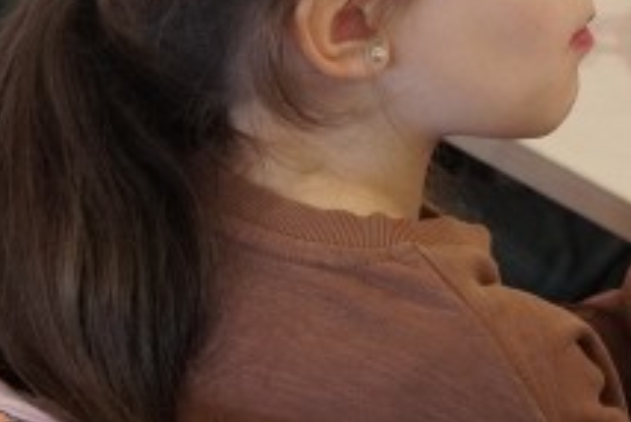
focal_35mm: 166
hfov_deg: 12.2
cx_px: 700
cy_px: -89
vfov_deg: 8.2
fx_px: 2911
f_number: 4.5
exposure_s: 1/60
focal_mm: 38
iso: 2000
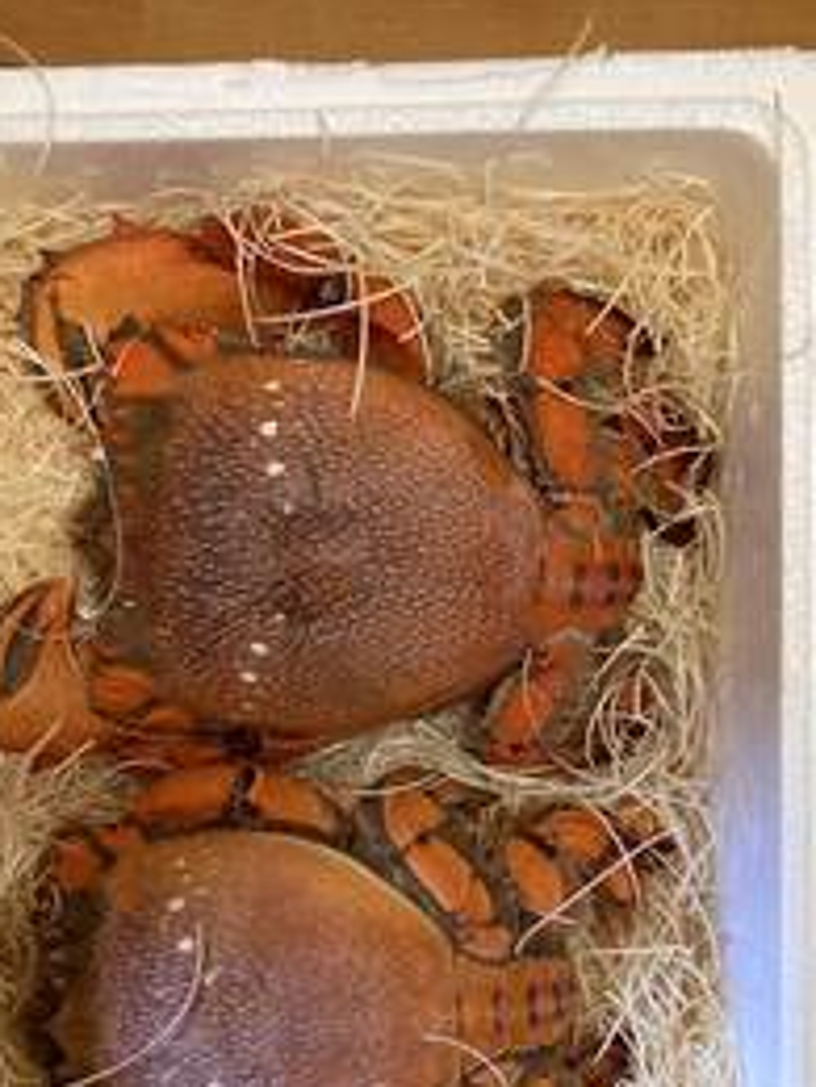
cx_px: 310
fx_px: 1352
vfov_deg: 43.1
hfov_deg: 33.4
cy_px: 744
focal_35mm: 43
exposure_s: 1/60
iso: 320
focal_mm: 3.99
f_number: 1.8
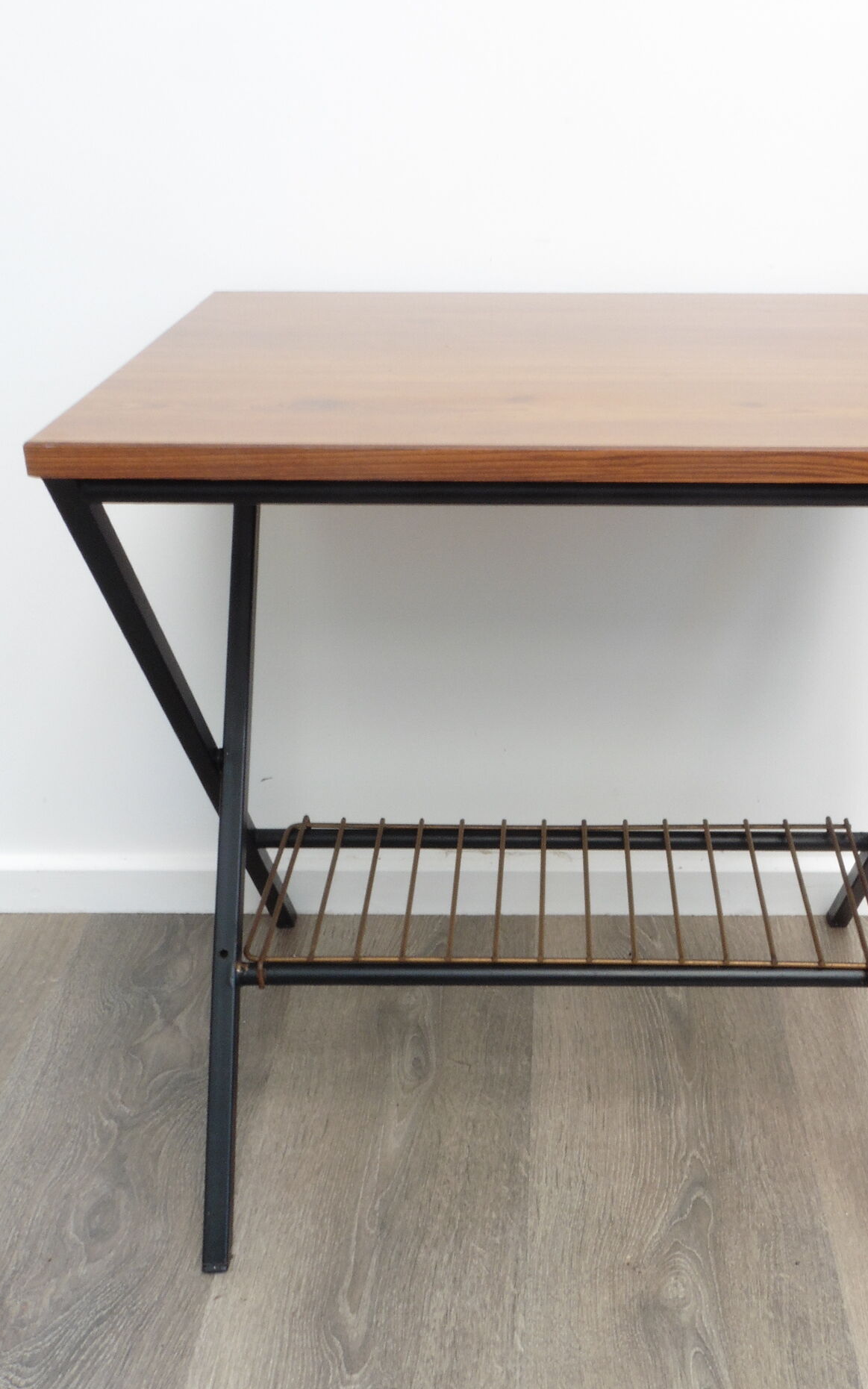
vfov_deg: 55.3
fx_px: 1325
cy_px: 727
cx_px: 561
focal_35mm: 35
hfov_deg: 36.0
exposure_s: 1/13
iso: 100
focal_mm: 5.4
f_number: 8
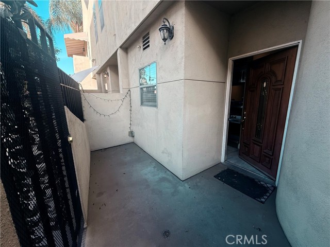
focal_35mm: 14
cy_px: 124
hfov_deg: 102.1
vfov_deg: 85.7
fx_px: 133
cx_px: 165
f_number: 2.2
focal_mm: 2.22
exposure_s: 1/149
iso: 50
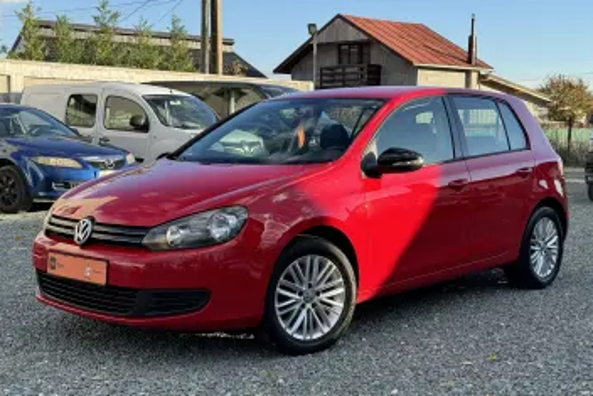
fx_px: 840
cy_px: 217
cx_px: 300
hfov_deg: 38.9
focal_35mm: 51
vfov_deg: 26.5
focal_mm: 6.76
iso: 64
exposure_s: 1/854
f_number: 1.78
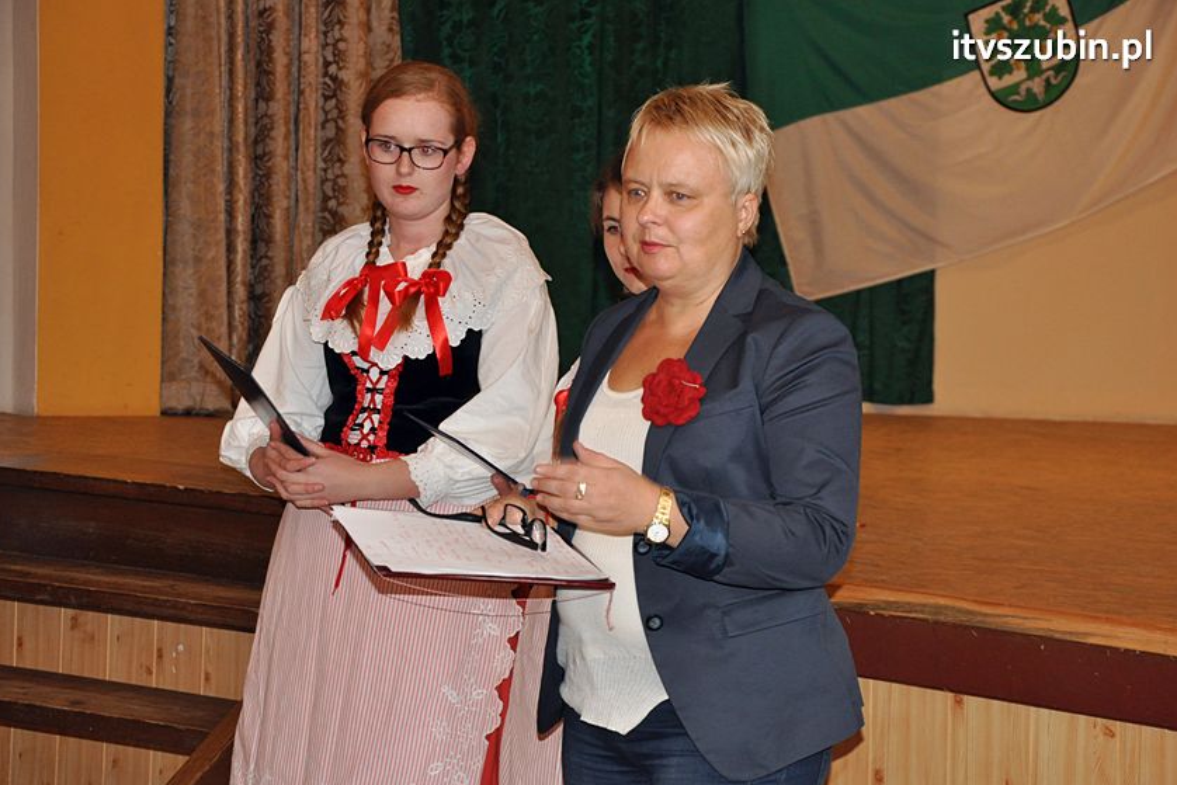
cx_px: 586
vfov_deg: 17.3
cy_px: 395
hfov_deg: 25.7
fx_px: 2583
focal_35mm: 79
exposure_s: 1/60
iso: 1000
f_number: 5
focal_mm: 52
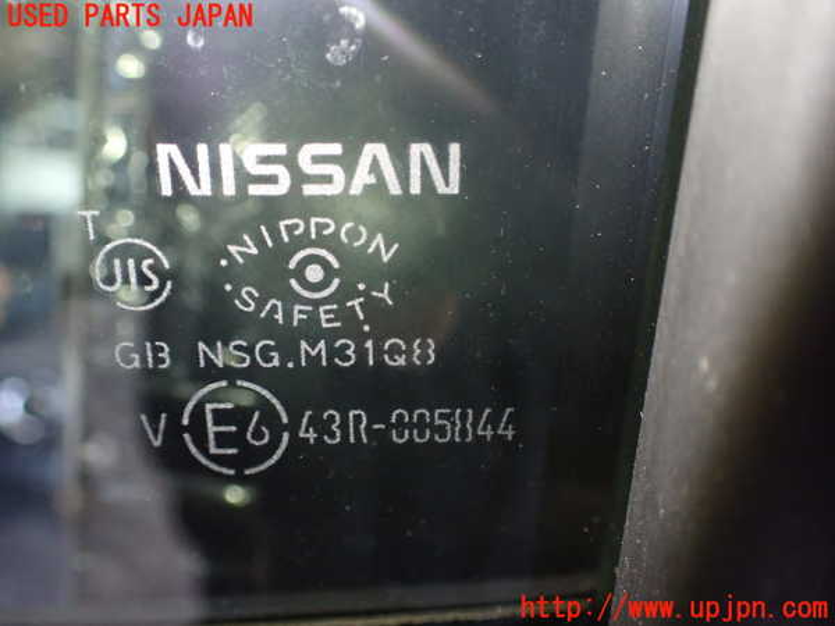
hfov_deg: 60.0
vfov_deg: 46.8
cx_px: 418
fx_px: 724
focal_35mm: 30
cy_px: 313
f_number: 2.3
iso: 800
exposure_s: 1/50
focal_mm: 5.4
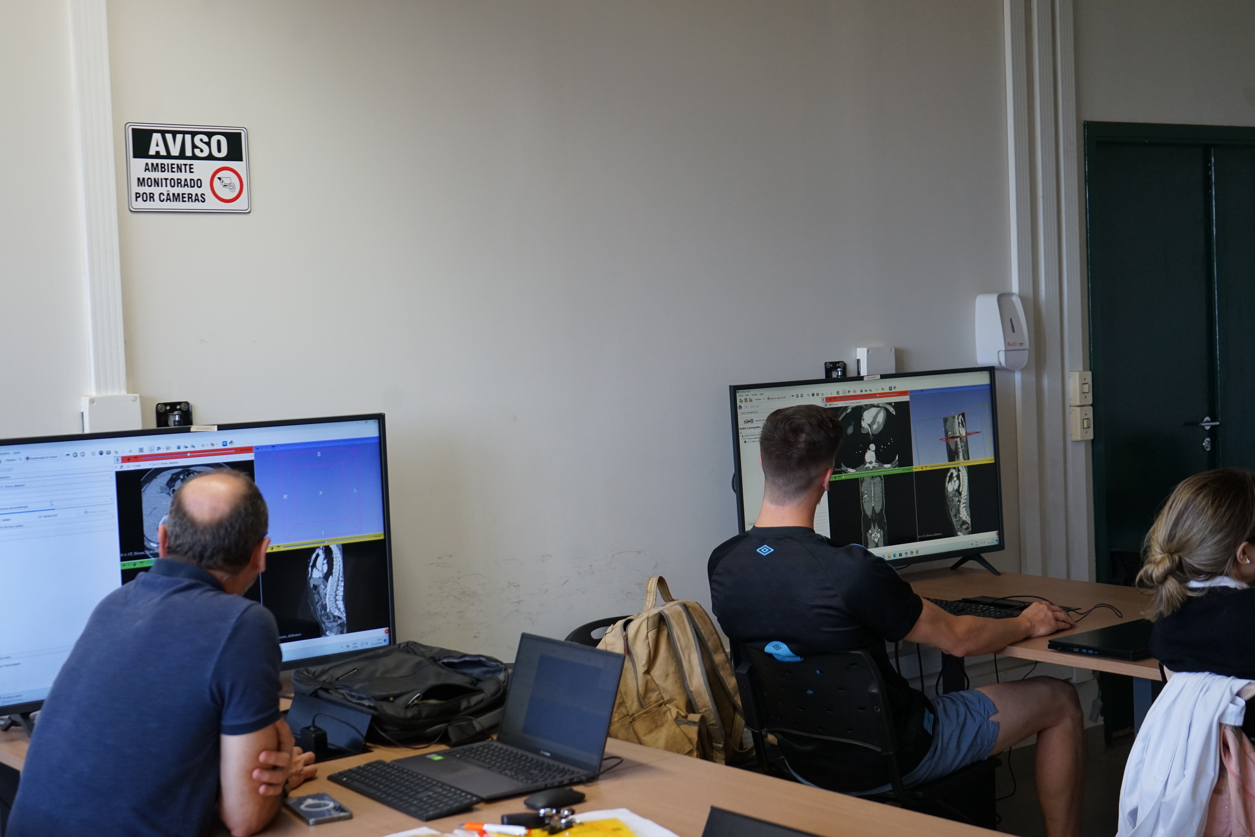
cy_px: 418
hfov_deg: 39.6
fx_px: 1743
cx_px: 628
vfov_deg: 27.0
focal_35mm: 50
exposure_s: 1/160
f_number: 4.5
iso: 1250
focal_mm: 50
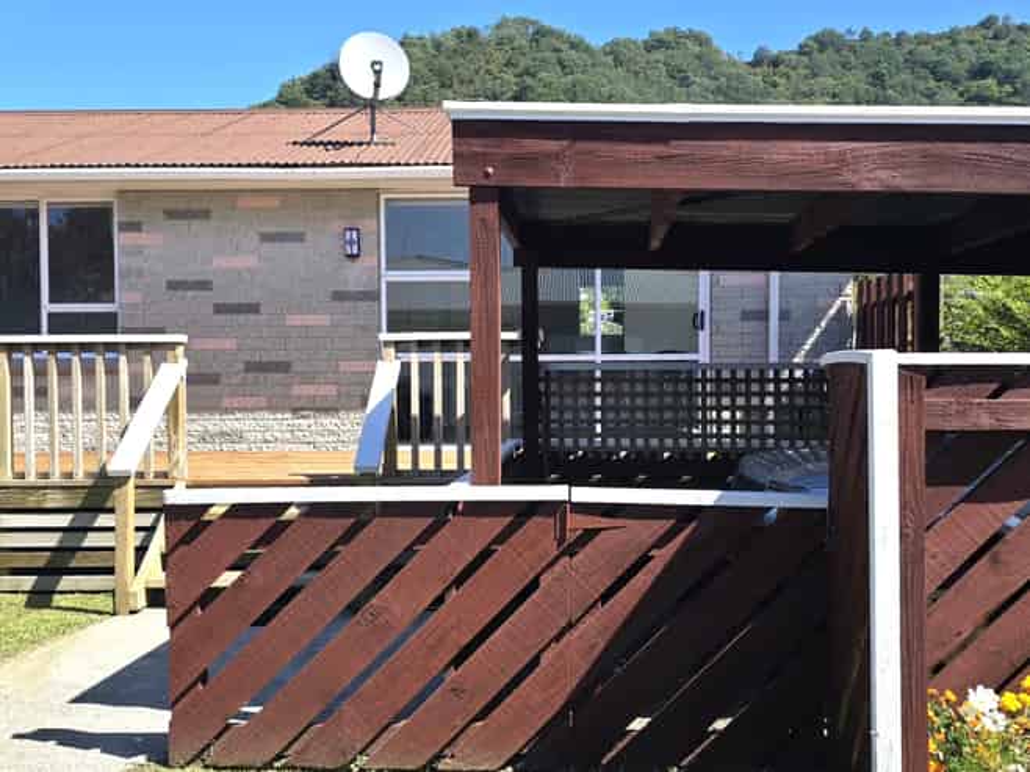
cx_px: 515
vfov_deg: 58.8
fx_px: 684
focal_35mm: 23
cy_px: 386
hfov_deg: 73.9
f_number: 1.7
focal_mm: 6.3
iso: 12
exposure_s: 1/500
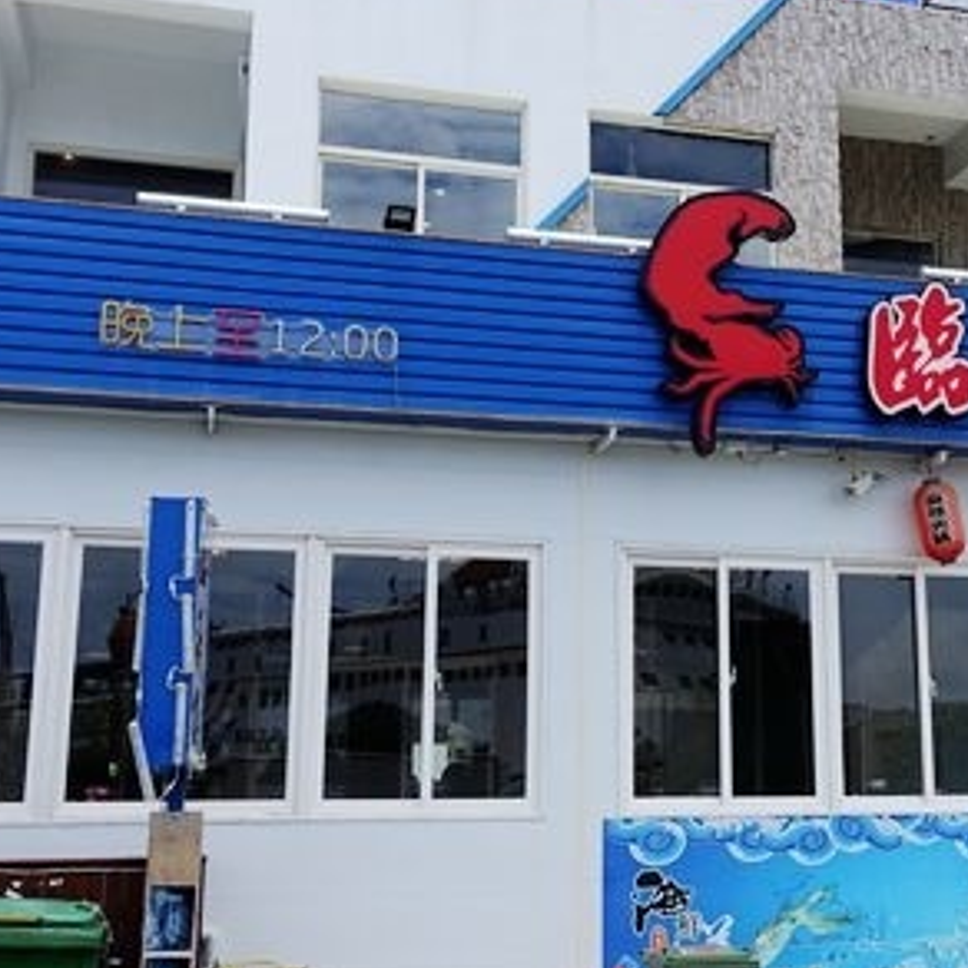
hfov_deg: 32.9
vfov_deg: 33.4
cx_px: 706
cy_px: 462
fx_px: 1614
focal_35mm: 51
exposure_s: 1/500
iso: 125
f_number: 5.6
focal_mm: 9.84
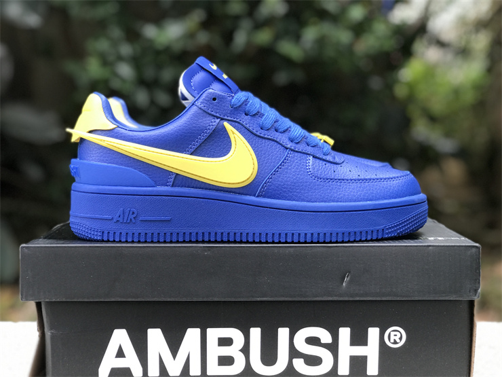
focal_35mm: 57
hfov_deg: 33.8
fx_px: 827
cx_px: 251
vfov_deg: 25.7
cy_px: 188
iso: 50
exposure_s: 1/50
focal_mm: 6.6
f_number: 2.8
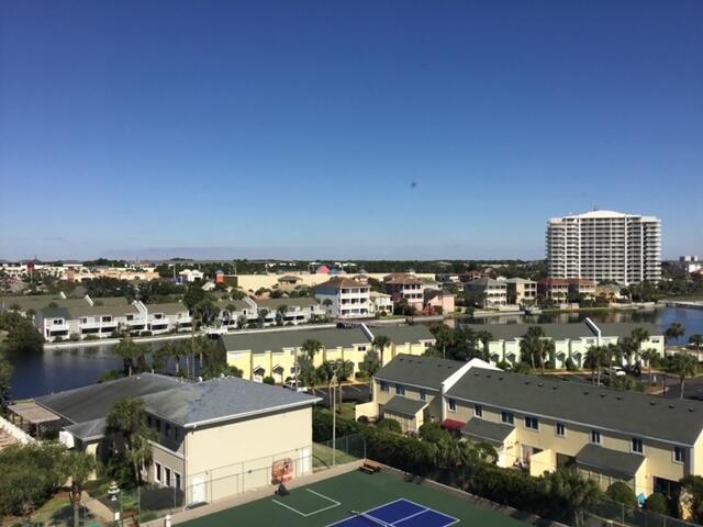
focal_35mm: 31
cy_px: 264
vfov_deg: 45.4
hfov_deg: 58.4
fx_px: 630
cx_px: 352
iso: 25
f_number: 2.4
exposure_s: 1/1335
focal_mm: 3.3
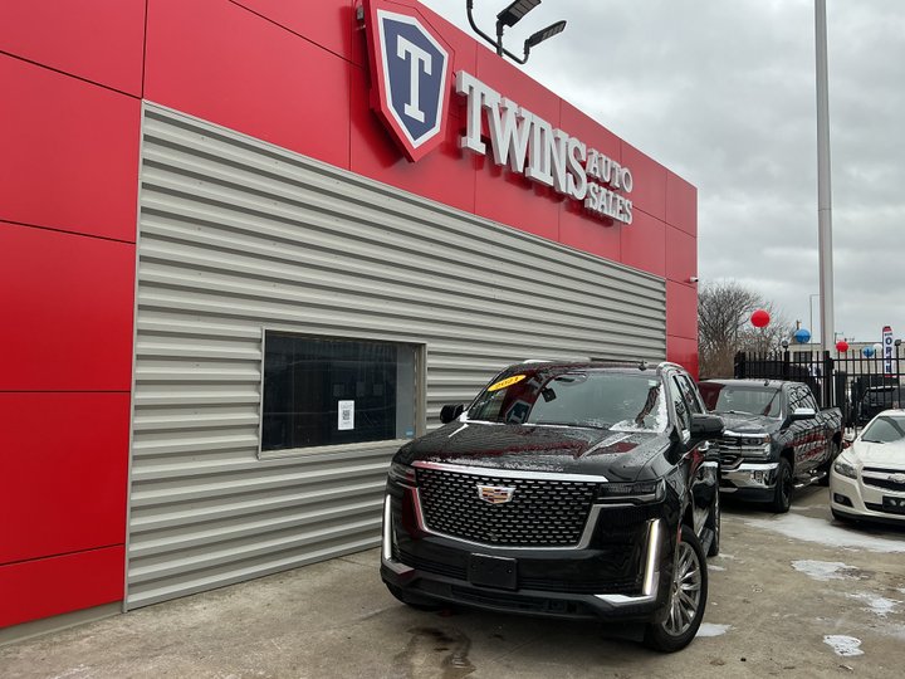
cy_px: 340
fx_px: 758
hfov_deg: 61.7
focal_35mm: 29
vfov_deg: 48.2
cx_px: 452
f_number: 1.8
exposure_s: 1/383
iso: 25
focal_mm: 3
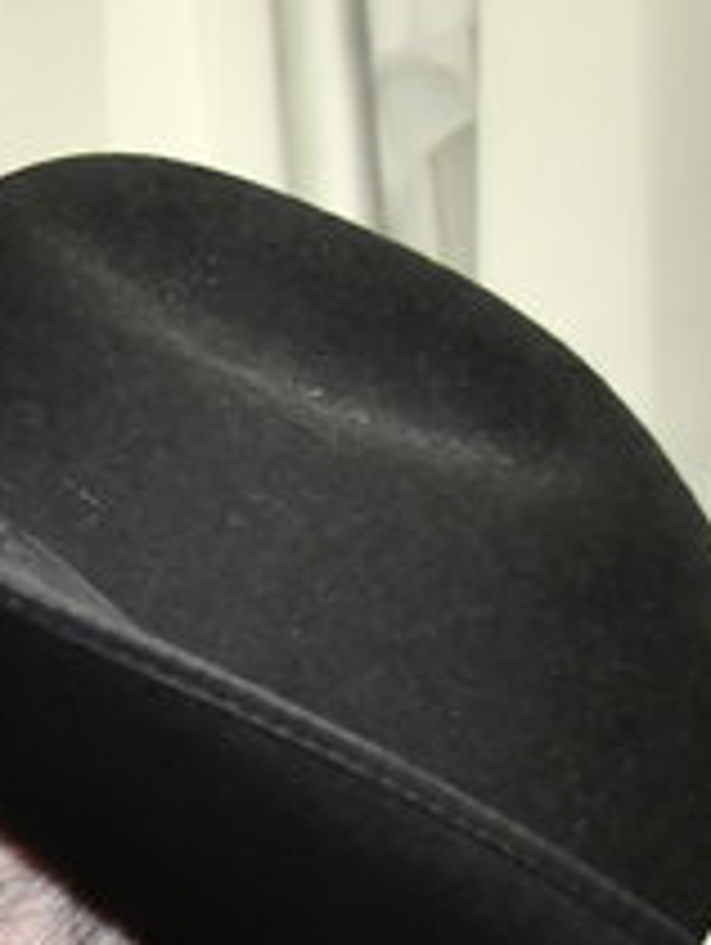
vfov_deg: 8.4
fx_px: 6122
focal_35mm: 224
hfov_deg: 5.9
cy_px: 1838
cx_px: -1778
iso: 1250
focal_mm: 35
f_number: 6.3
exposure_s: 1/100
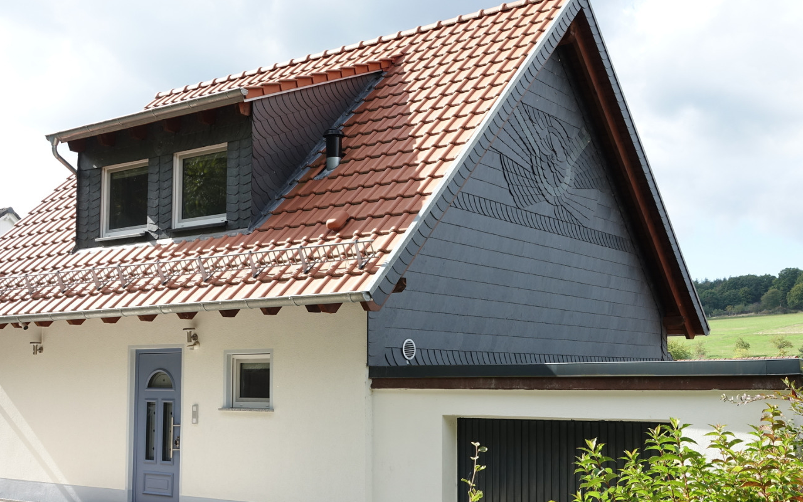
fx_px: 875
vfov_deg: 31.9
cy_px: 299
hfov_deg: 49.3
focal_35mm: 40
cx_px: 396
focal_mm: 11.51
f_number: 4
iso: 100
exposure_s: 1/250
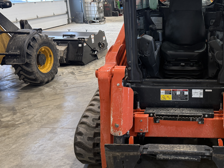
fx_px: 265
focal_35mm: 41
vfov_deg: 35.0
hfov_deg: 43.1
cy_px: 69
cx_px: 187
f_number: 1.78
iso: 200
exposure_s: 1/61
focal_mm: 6.76
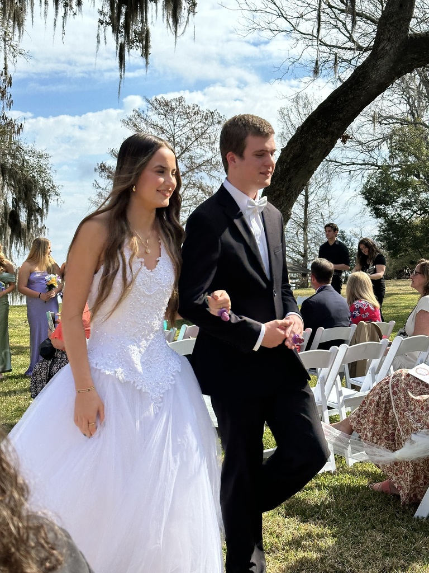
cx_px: 214
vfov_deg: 39.7
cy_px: 286
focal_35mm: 48
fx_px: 793
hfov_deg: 30.3
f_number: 1.78
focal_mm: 6.86
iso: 64
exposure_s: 1/3731
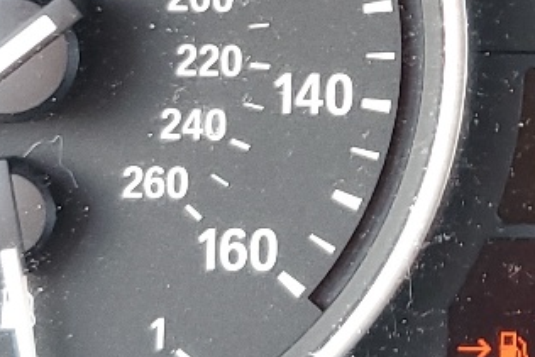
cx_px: 564
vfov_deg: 9.9
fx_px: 2037
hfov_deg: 14.7
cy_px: -2
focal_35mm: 137
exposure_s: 1/120
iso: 70
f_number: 1.5
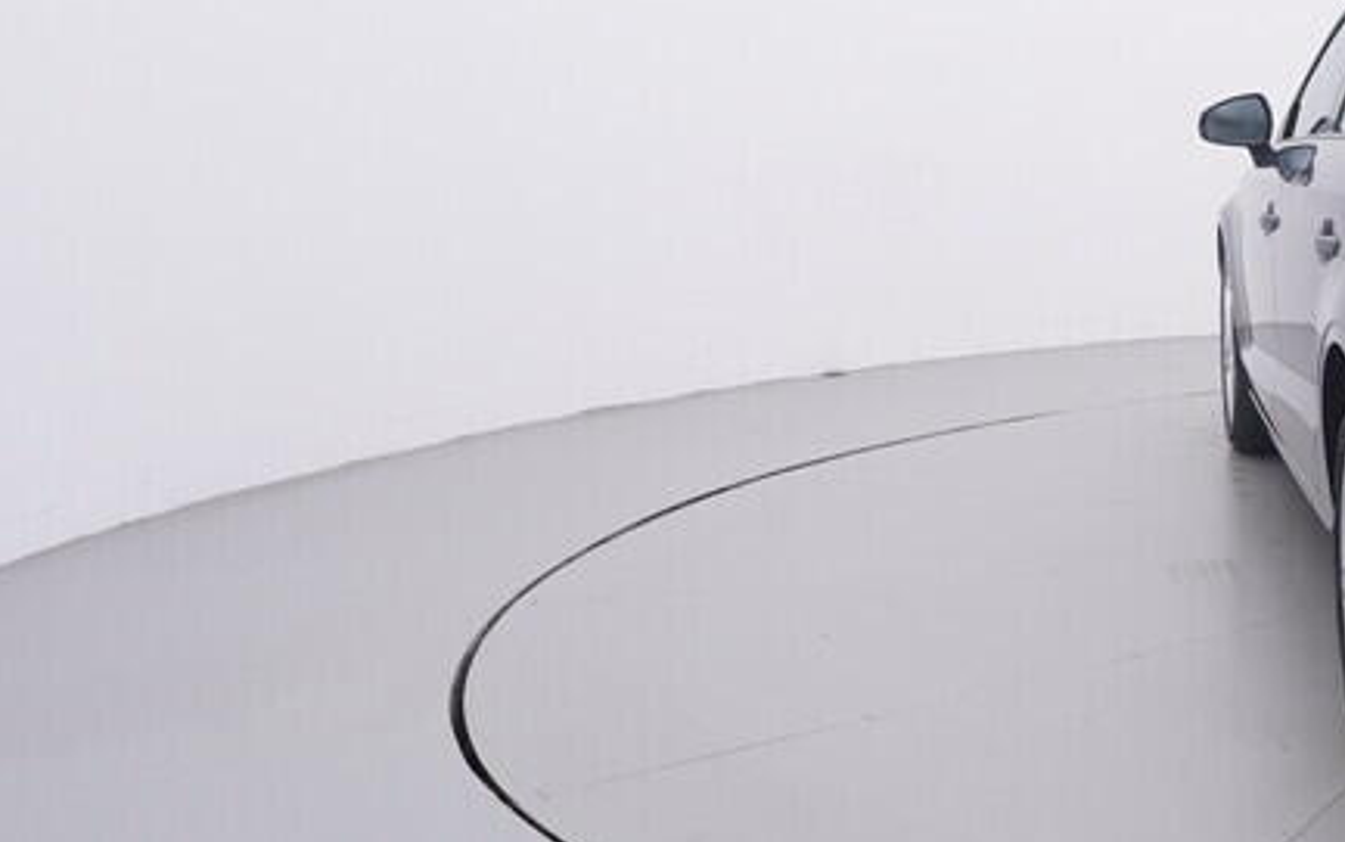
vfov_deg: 23.9
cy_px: 379
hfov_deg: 32.3
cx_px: 1531
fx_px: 1988
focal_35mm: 54
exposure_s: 1/80
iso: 200
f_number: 5
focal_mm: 15
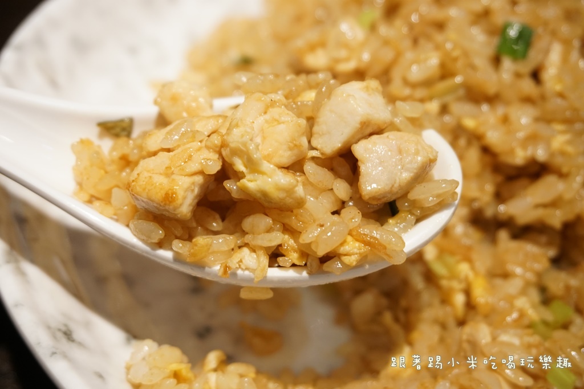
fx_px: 730
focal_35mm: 45
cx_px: 292
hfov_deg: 43.6
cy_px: 194
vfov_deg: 29.9
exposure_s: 1/60
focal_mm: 30
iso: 800
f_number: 5
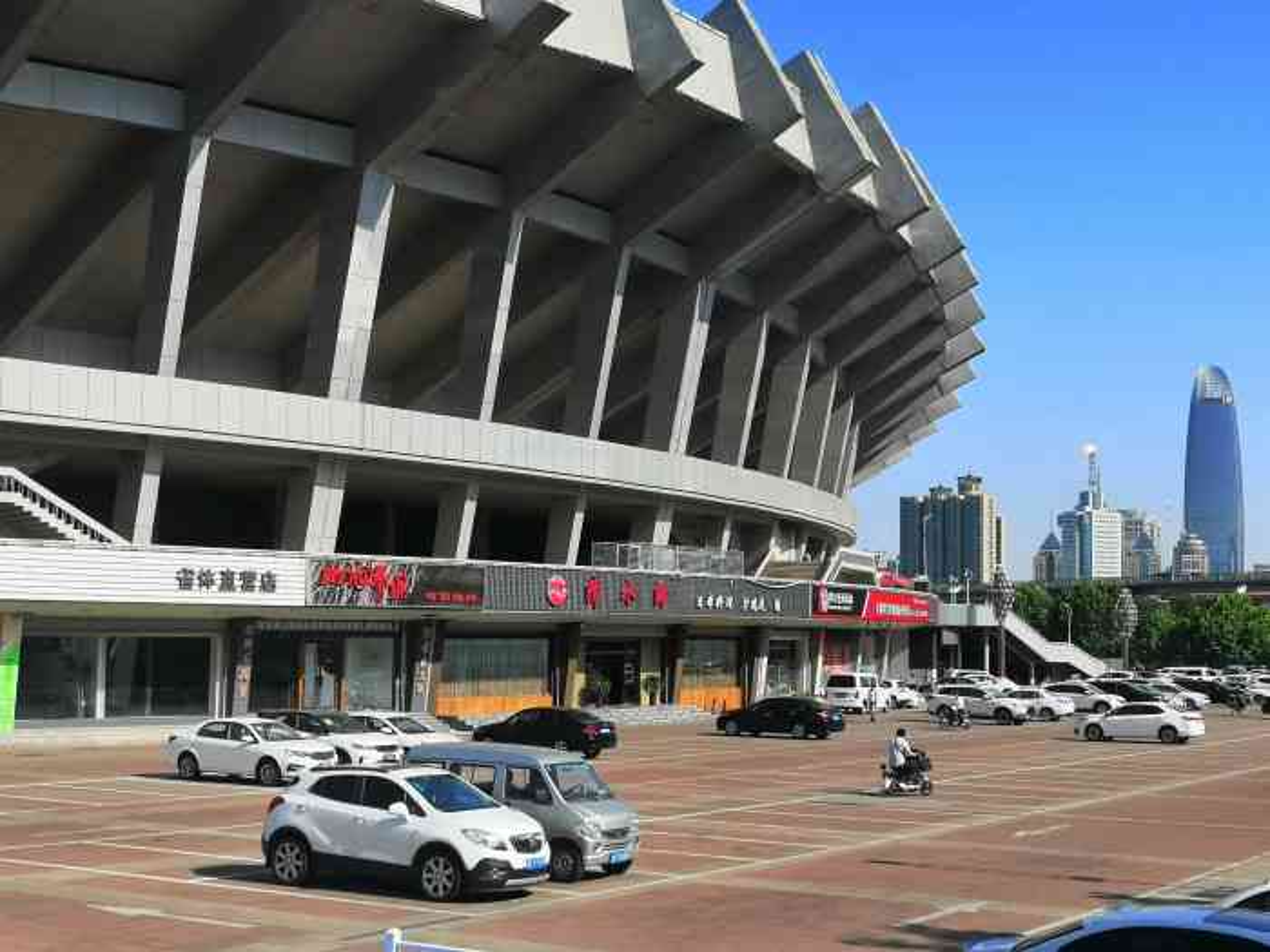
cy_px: 476
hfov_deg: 38.9
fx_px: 1798
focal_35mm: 49
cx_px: 635
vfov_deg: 29.7
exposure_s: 1/1667
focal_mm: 3.95
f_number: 1.8
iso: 50
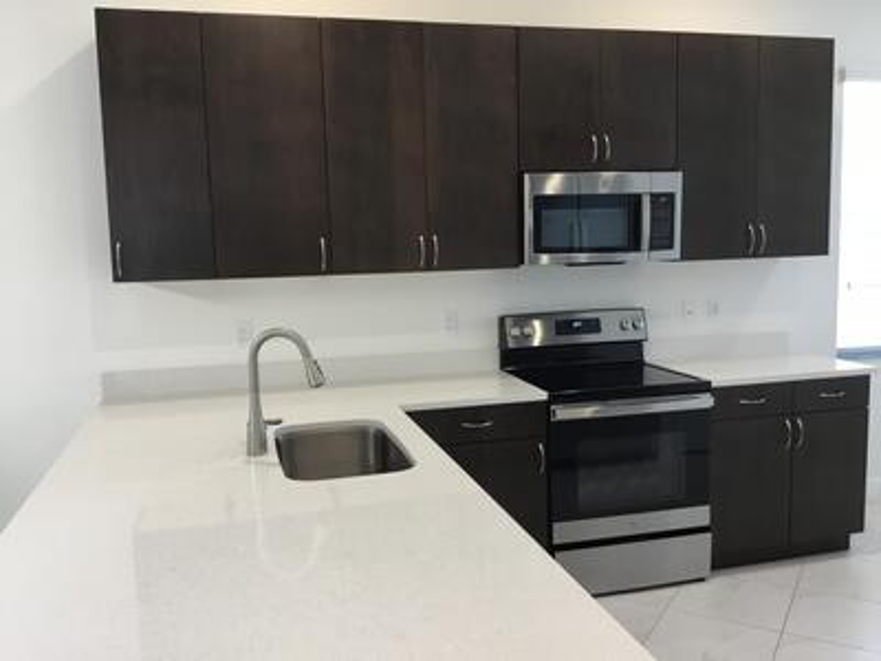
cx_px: 440
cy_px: 330
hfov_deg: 58.4
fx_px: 789
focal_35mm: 31
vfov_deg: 45.4
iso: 64
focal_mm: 3.3
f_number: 2.4
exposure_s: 1/30
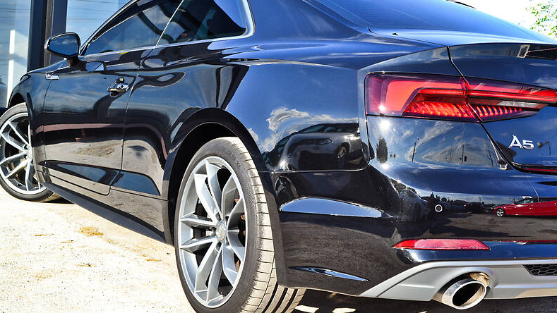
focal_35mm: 51
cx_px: 275
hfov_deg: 40.6
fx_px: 753
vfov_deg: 23.5
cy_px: 151
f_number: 10
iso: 400
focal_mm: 32
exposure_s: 1/200
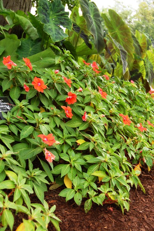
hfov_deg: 31.9
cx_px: 77
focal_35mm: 42
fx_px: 270
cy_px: 116
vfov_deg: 46.4
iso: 320
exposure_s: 1/125
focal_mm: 28
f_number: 5.6
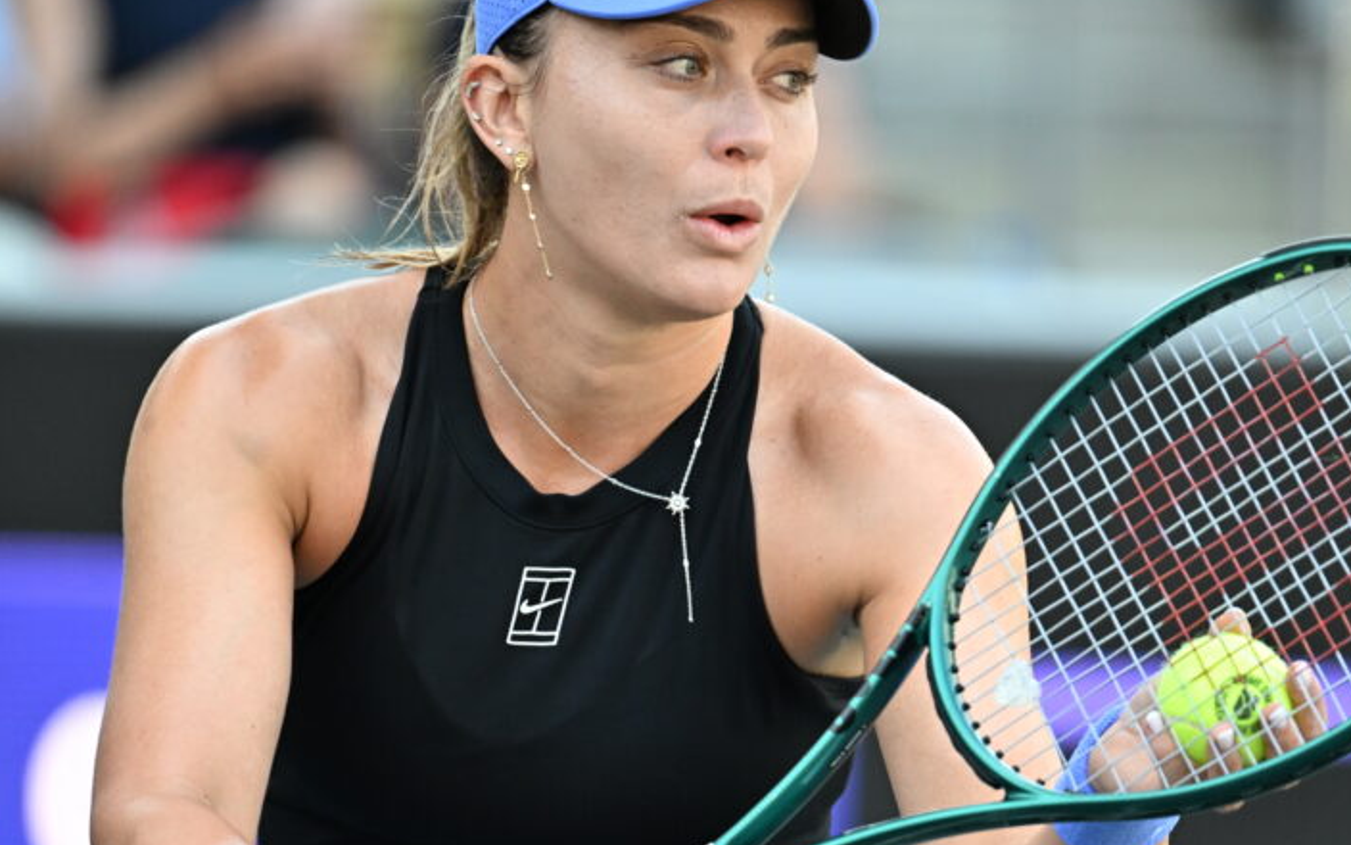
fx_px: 25589
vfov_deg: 1.9
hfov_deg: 3.0
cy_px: 636
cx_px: 841
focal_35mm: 695
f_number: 4.5
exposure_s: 1/1000
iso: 1600
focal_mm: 400
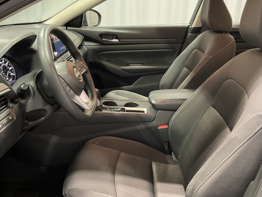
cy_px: 90
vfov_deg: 38.6
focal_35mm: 37
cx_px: 134
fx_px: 280
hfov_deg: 50.1
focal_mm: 3
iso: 250
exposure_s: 1/33
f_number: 1.8
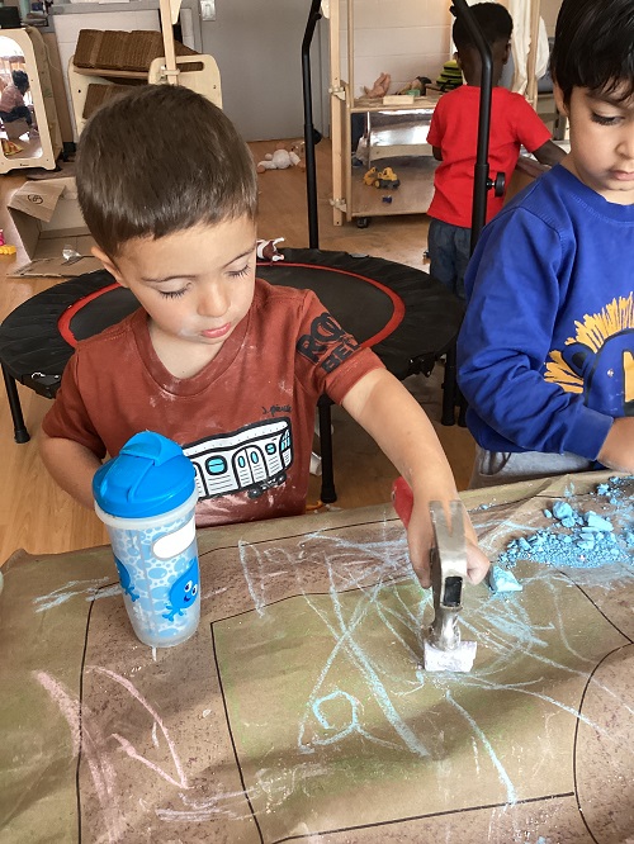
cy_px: 422
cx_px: 317
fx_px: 757
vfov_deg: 58.3
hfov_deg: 45.5
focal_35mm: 31
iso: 200
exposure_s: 1/50
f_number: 2.4
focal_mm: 3.3
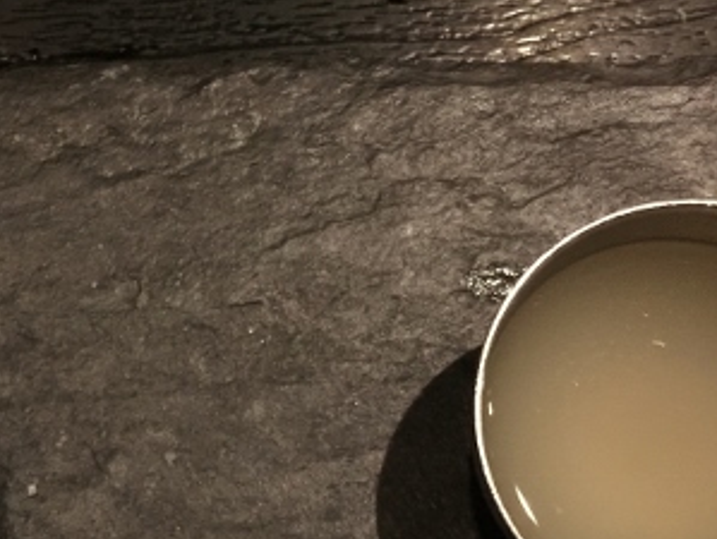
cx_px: 173
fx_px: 1286
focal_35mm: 62
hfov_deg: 30.6
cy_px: 510
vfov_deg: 22.9
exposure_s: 1/4
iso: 160
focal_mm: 4.15
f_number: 2.2
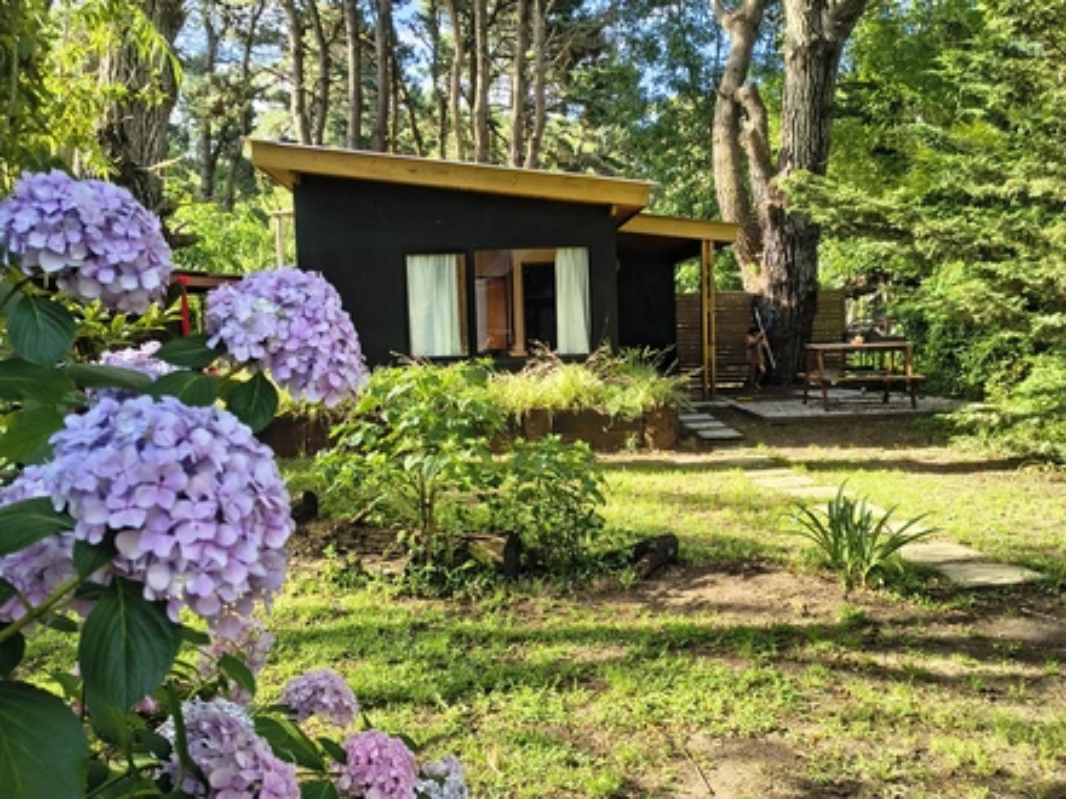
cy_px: 400
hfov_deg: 71.6
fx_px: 739
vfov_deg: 56.8
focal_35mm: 24
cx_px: 533
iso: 100
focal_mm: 5.56
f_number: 1.8
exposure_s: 1/328
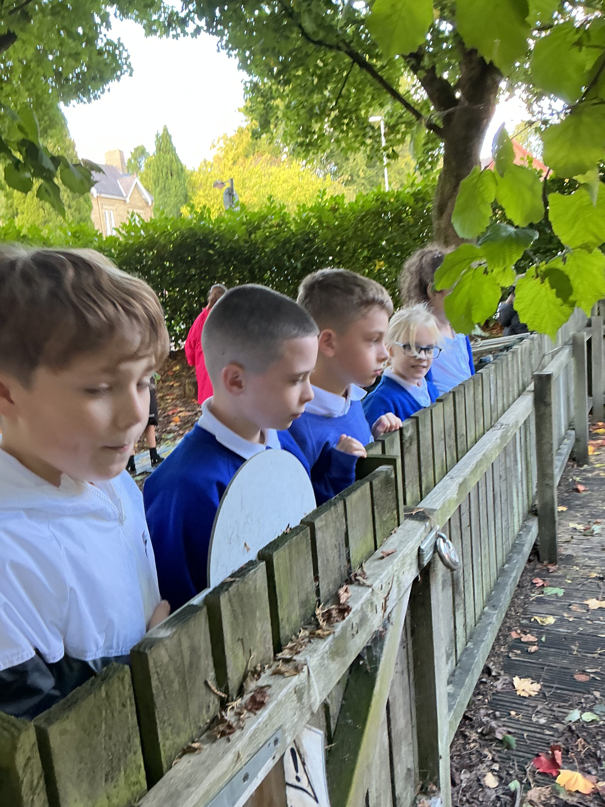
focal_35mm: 29
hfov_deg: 48.2
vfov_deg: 61.7
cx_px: 302
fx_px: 676
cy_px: 404
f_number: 1.8
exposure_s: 1/60
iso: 80
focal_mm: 3
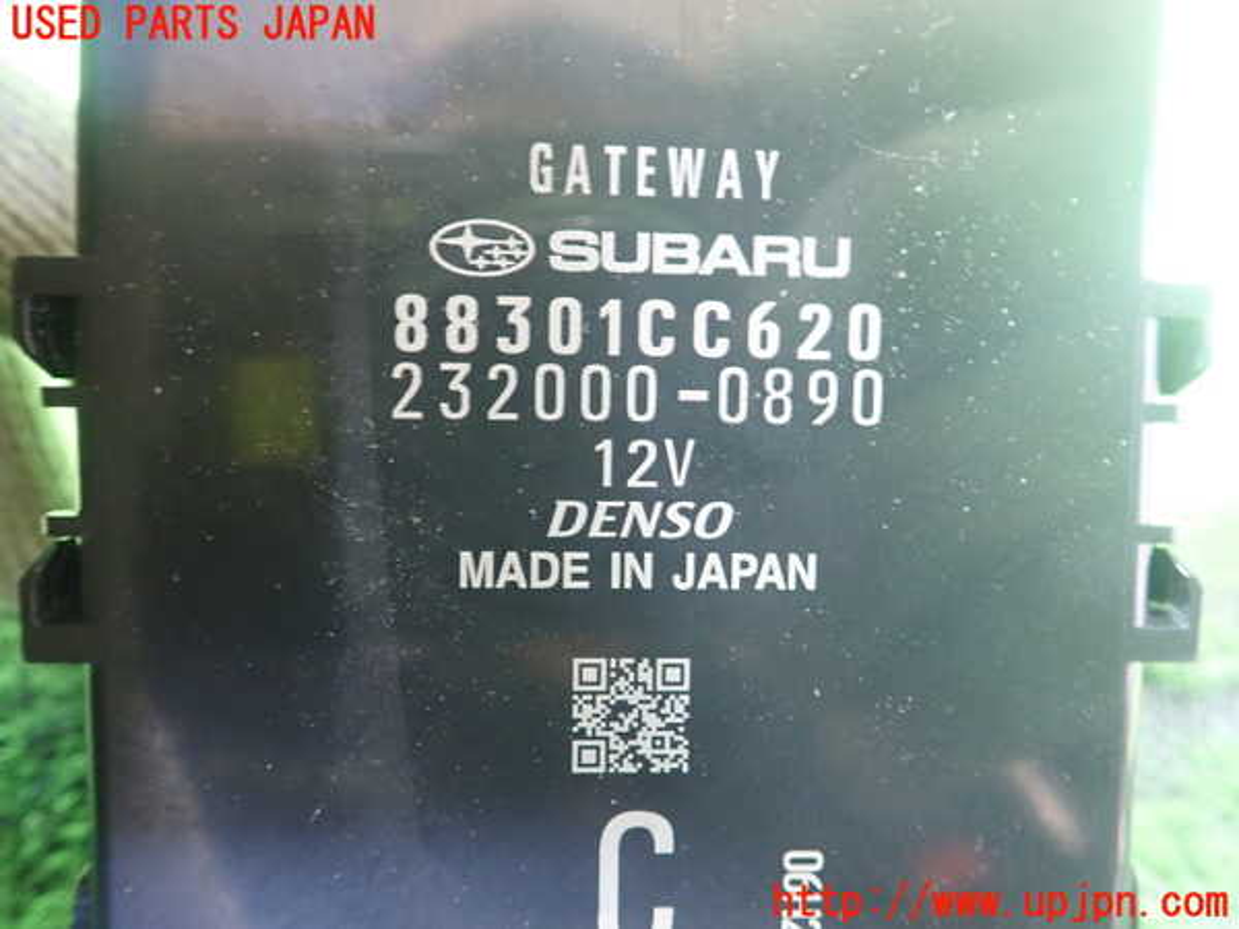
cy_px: 464
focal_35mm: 30
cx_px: 620
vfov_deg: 46.8
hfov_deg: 60.0
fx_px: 1074
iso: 800
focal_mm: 5.5
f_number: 2.3
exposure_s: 1/40
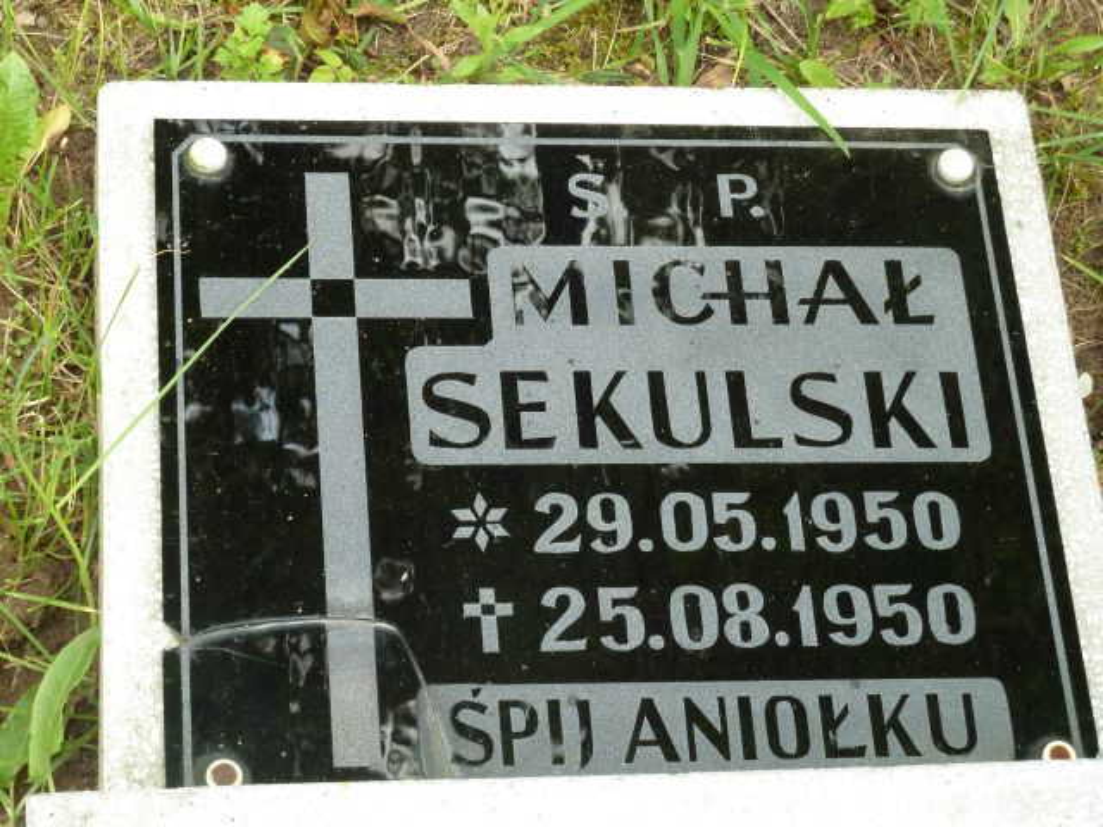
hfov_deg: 21.8
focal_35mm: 90
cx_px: 552
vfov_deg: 16.4
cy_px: 414
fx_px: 2868
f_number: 4.3
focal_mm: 14.7
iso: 80
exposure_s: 1/40
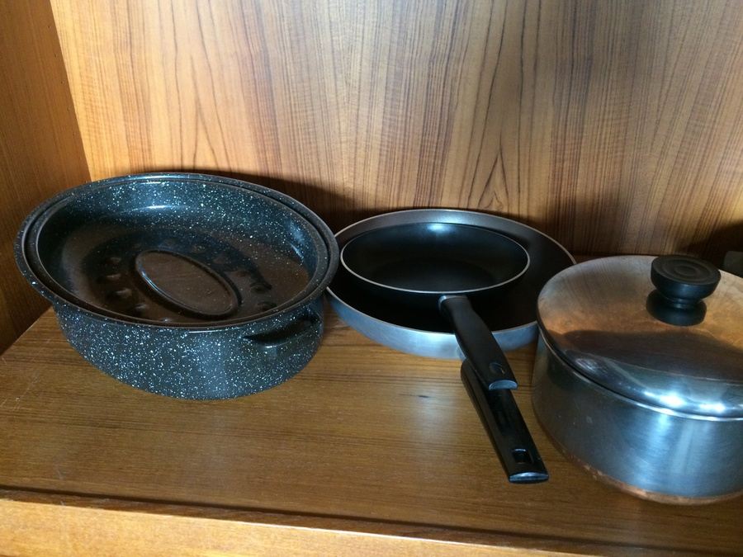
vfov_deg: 46.8
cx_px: 372
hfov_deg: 60.0
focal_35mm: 30
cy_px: 278
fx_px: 644
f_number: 2.2
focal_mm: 4.12
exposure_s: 1/30
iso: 320
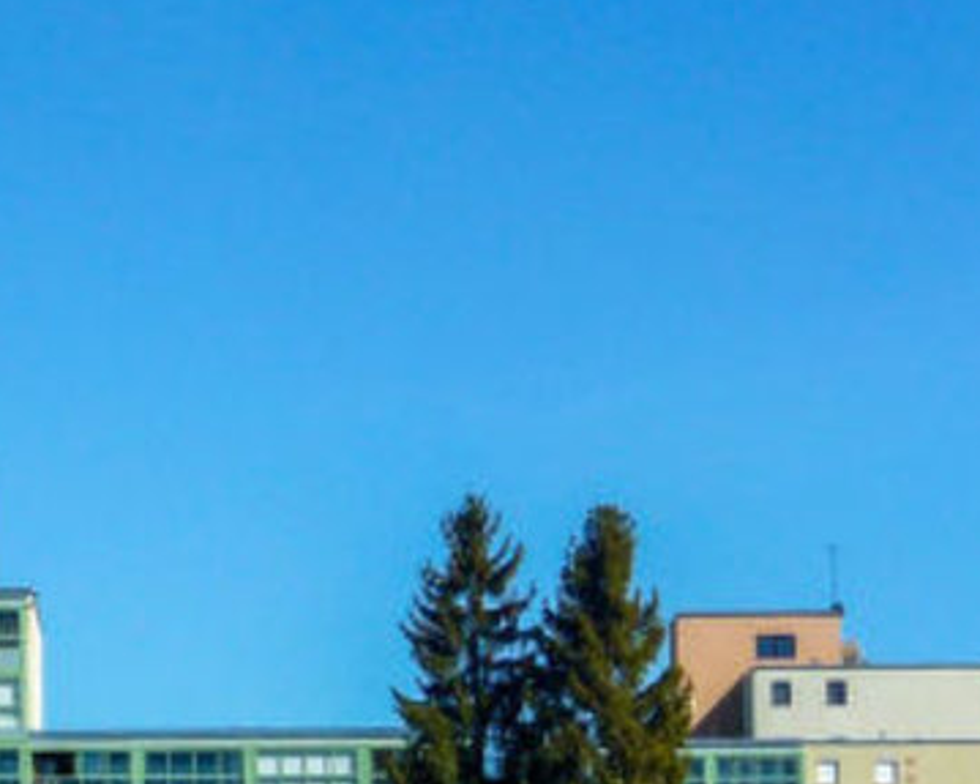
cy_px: 800
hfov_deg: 11.8
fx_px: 4639
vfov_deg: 9.6
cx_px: -161
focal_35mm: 160
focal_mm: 8.7
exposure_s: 1/1000
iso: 100
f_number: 4.1
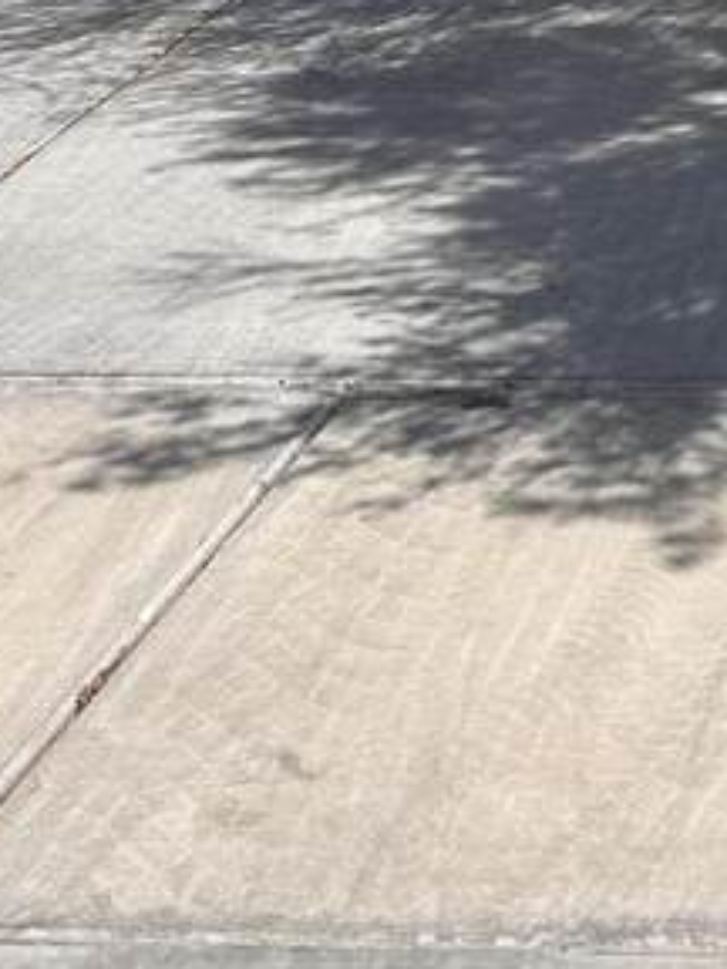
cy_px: -347
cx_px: 1027
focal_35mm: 80
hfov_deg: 17.0
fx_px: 2240
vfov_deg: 21.6
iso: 80
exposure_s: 1/5848
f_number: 1.78
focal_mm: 6.86
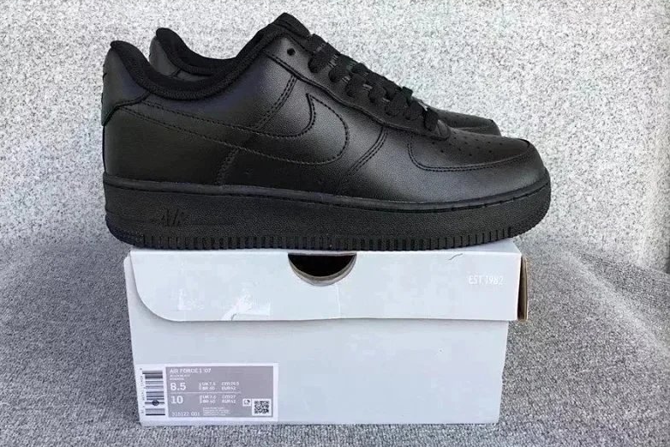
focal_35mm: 33
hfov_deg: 57.2
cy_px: 192
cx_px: 328
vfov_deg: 39.9
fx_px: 614
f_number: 2.4
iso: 25
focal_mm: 3.3
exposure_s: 1/130
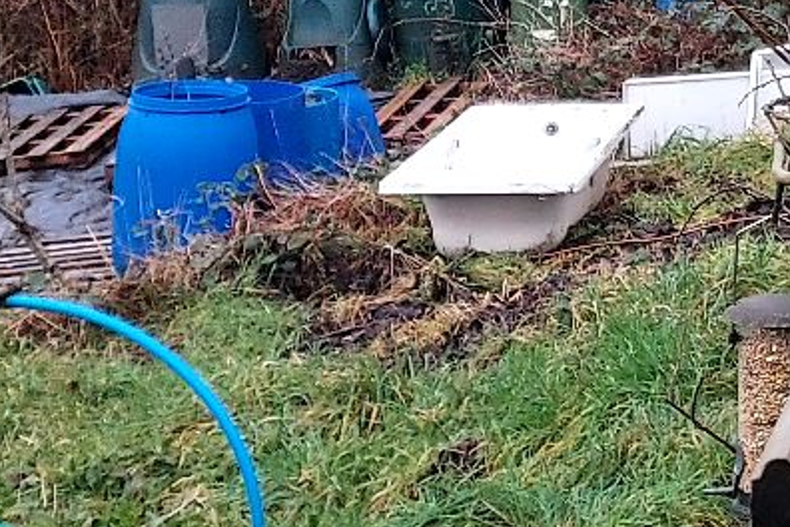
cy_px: -250
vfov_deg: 10.5
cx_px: 1359
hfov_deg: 14.5
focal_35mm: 126
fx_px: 2765
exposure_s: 1/120
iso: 80
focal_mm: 4.6
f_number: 1.8
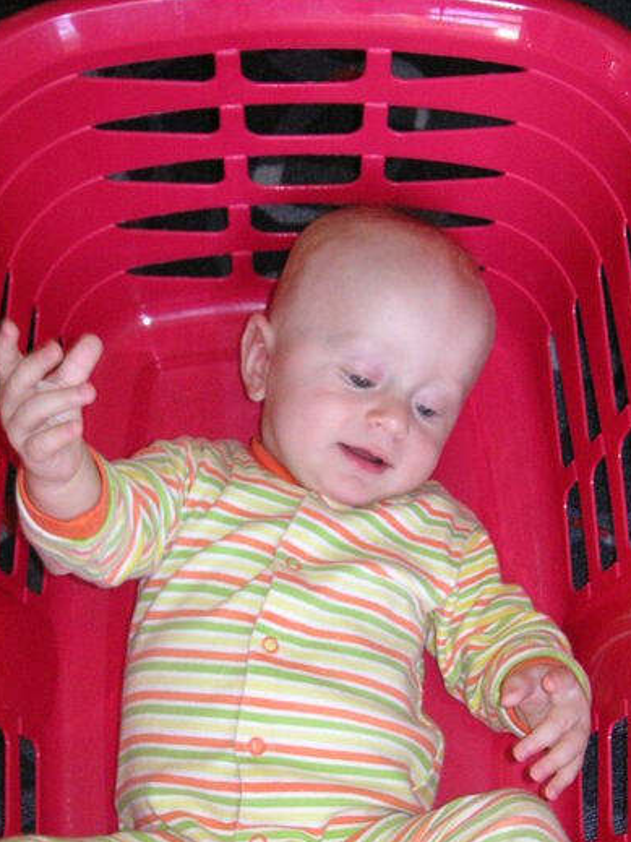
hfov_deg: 25.6
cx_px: 323
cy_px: 584
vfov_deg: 33.4
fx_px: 1386
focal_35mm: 57
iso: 160
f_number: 2.8
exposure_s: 1/45
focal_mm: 6.1
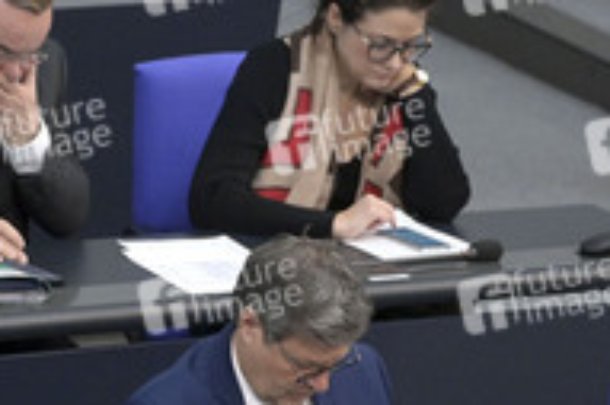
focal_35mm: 542
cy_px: 376
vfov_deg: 2.5
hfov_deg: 3.8
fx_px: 9176
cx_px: 263
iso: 8000
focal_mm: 230
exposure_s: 1/400
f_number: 5.6
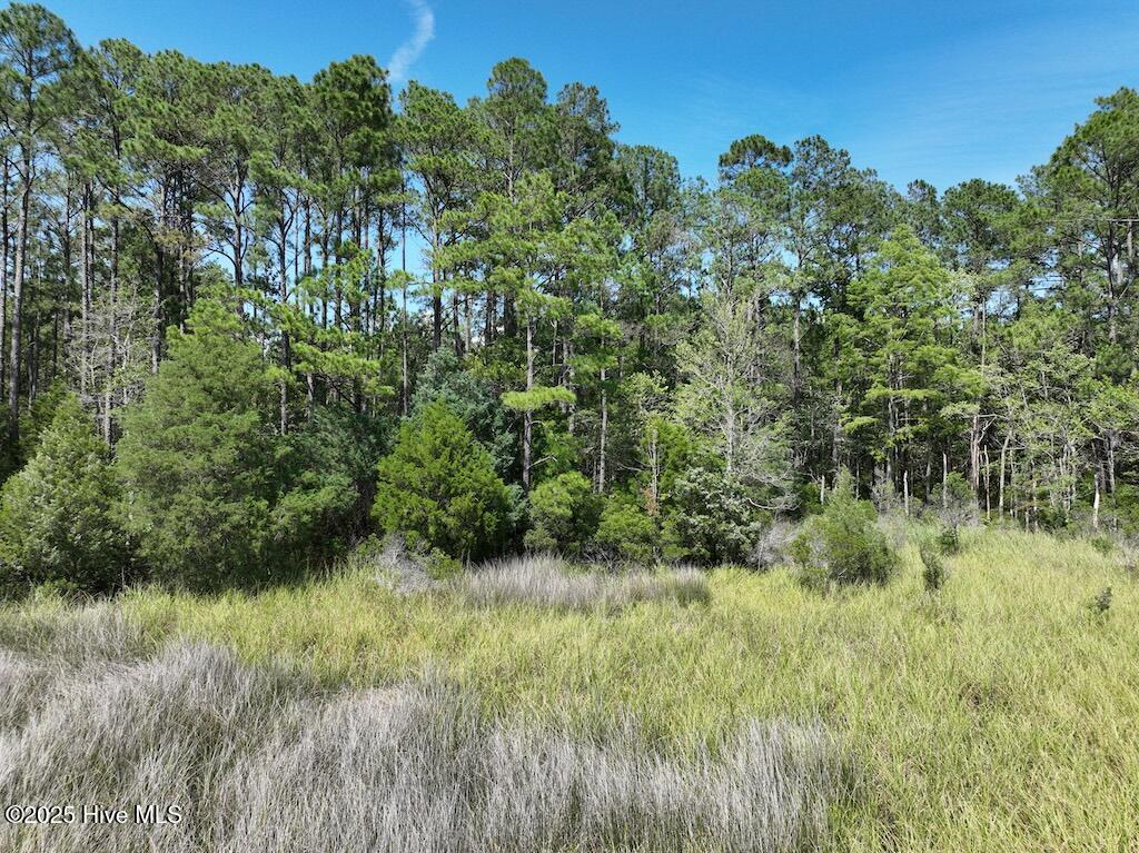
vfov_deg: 56.8
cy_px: 426
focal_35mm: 24
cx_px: 570
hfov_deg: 71.6
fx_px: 789
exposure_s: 1/1250
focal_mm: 12.29
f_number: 2.8
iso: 100
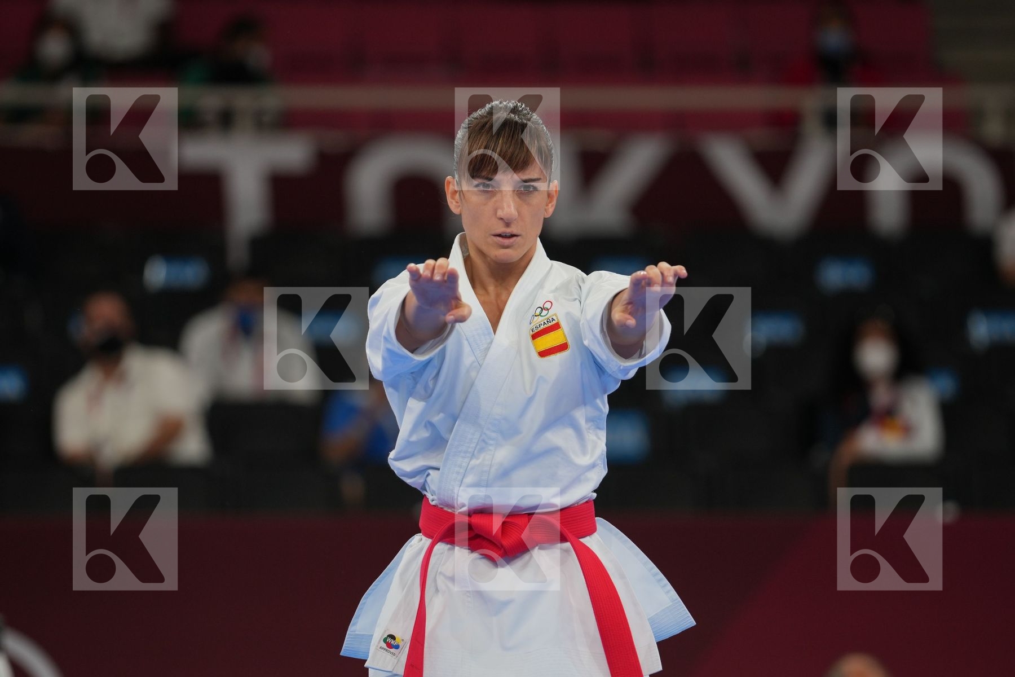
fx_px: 8458
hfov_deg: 6.9
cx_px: 508
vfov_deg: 4.6
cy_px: 338
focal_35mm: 300
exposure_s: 1/500
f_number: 2.8
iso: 250
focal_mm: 200
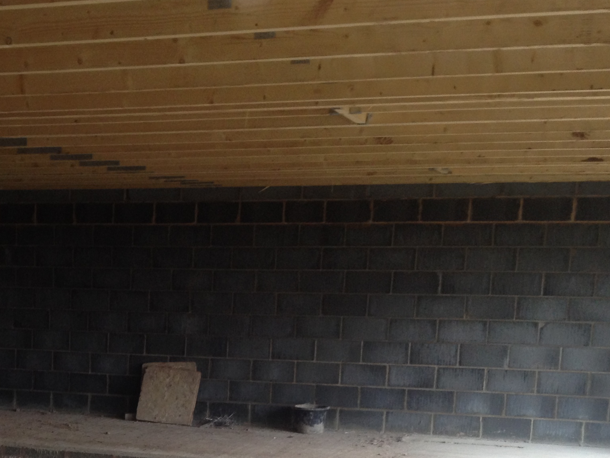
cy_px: 475
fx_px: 1322
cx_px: 55
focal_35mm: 75
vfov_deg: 19.0
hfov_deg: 25.2
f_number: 2.4
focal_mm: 4.28
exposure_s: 1/20
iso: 80
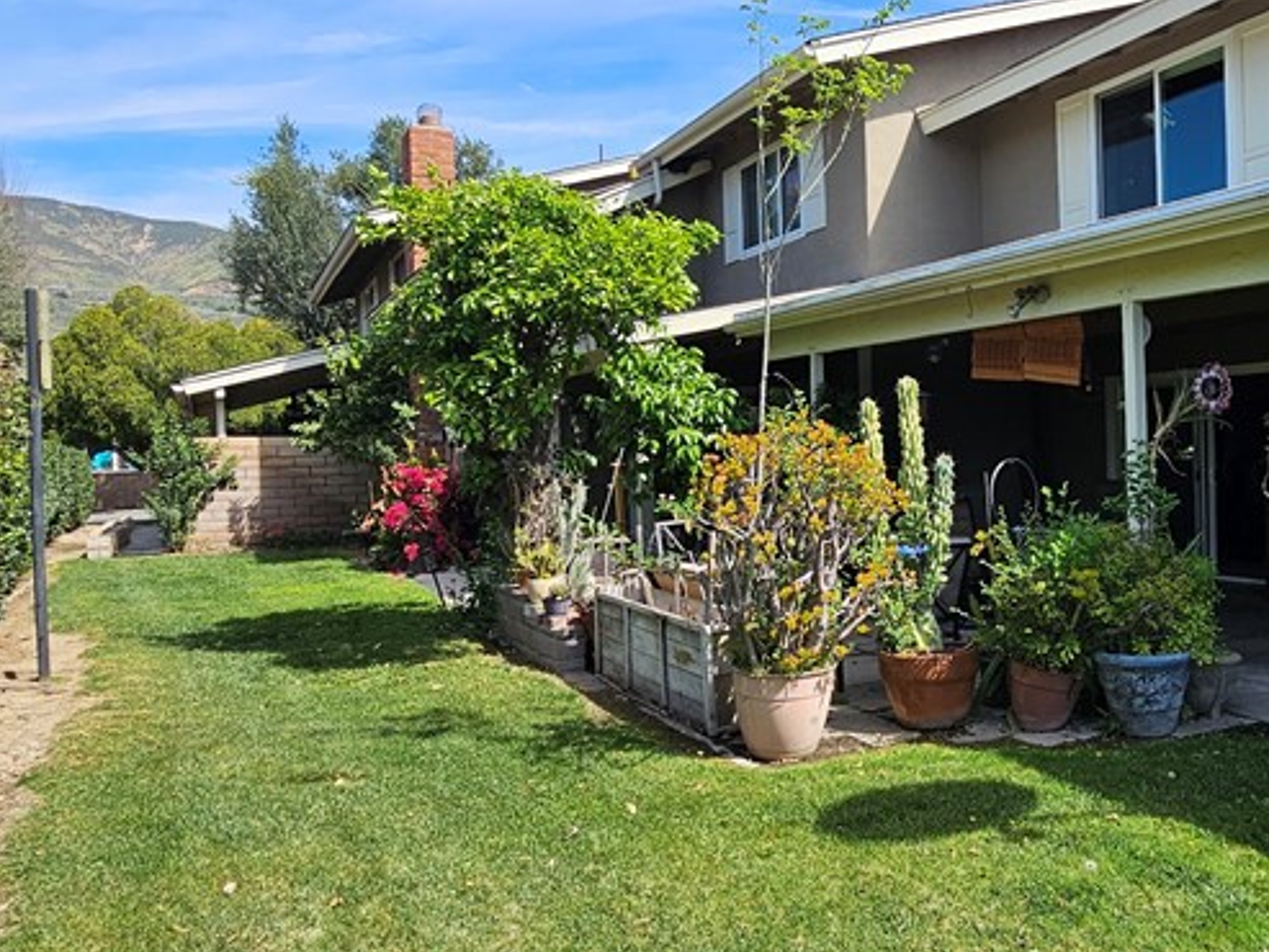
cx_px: 942
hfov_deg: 61.9
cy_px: 453
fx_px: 990
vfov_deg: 51.4
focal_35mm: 27
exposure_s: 1/1297
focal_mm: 2.2
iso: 50
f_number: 2.2
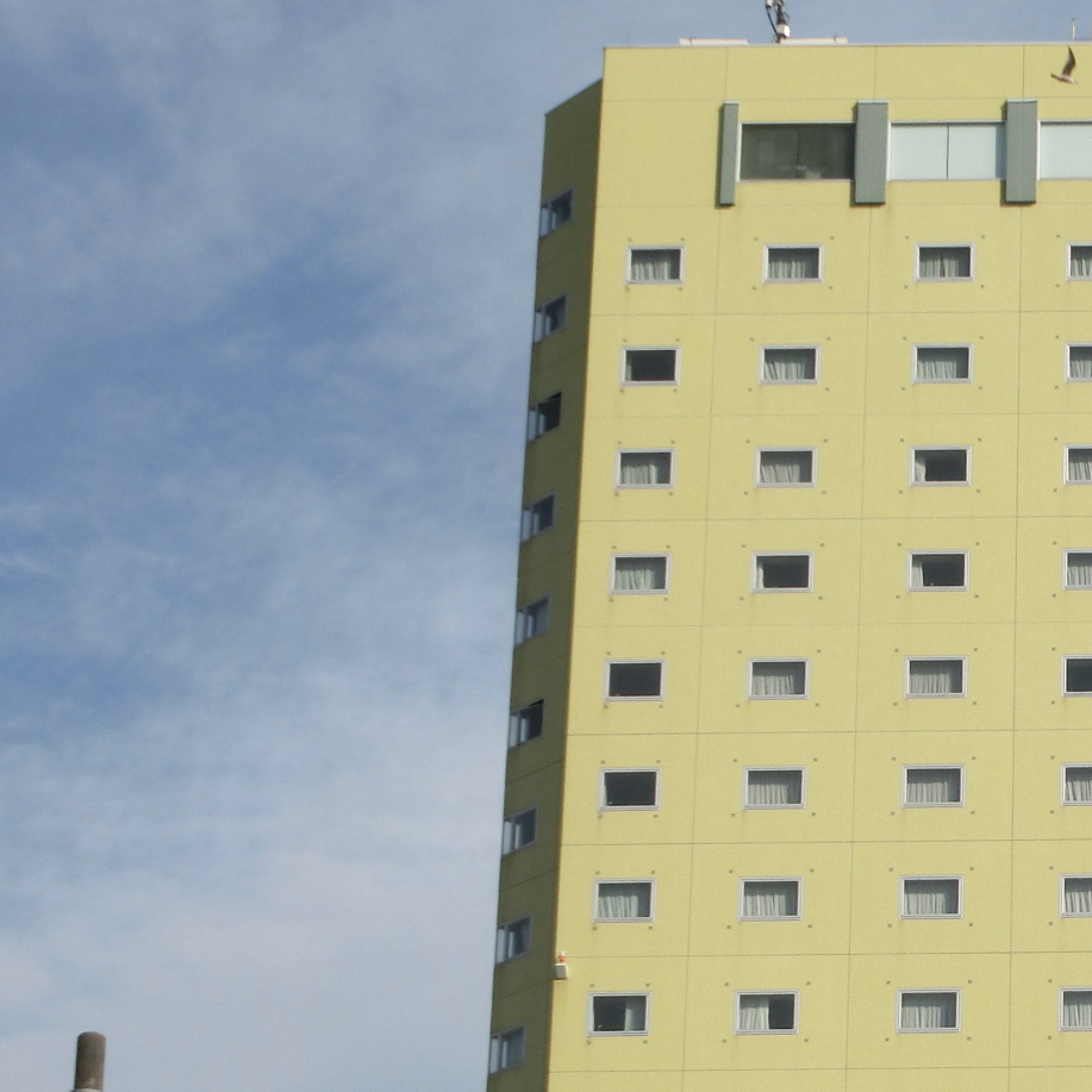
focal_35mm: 116
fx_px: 4140
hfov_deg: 14.5
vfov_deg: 14.9
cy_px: 903
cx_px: 1339
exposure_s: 1/200
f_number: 10.7
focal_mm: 8.29
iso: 80
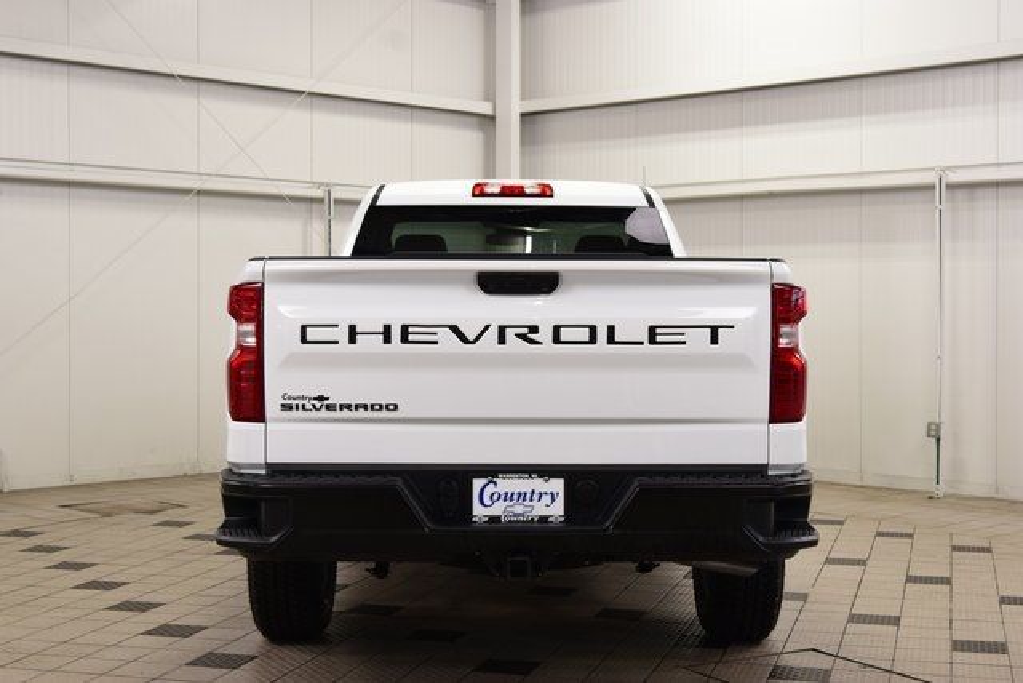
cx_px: 512
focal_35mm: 54
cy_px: 342
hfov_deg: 36.9
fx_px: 1535
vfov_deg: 25.1
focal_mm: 36
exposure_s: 1/30
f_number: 7.1
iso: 500
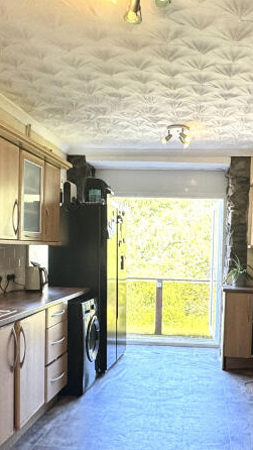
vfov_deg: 56.3
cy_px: 265
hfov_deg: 33.4
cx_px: 174
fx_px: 417
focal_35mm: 35
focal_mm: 2.22
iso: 100
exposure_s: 1/99
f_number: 2.2
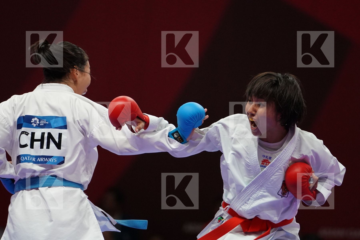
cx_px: 180
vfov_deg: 3.6
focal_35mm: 382
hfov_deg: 5.4
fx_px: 3820
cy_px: 120
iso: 2500
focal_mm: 255
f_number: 4
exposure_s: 1/1000
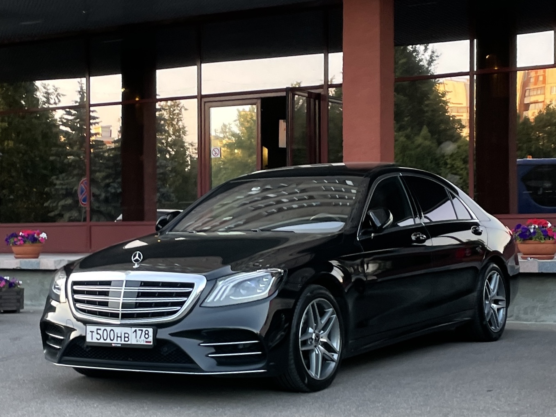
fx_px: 418
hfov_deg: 67.3
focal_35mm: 26
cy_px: 208
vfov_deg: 53.1
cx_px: 278
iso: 50
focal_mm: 4.2
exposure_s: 1/121
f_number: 1.6
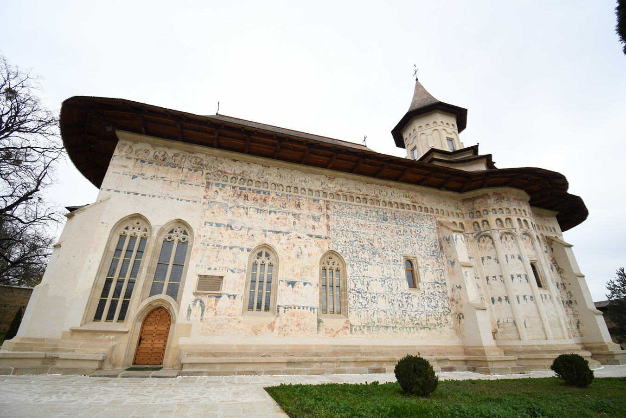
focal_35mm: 15
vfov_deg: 77.3
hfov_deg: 100.4
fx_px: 261
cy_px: 209
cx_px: 313
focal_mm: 10
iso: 640
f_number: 4.5
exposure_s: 1/800
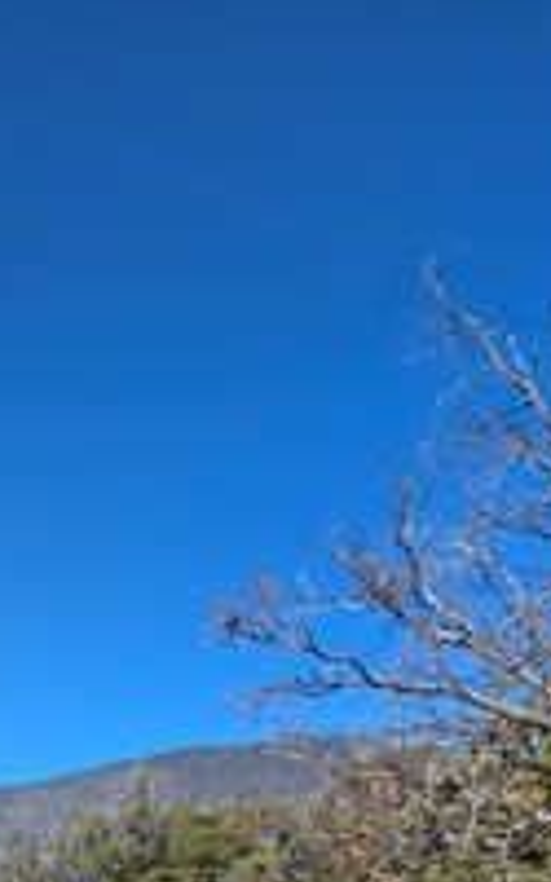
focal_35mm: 44
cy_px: 970
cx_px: -586
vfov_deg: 37.8
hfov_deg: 18.1
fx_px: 1057
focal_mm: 2.2
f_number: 1.9
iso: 40
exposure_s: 1/2043
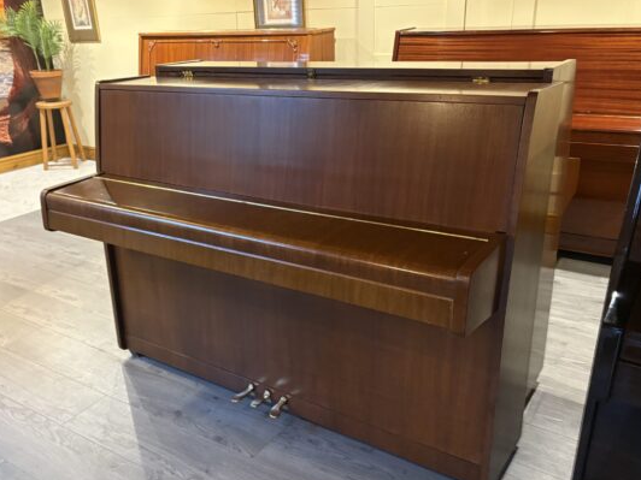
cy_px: 248
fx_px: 593
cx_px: 292
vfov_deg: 44.2
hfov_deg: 56.7
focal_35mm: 32
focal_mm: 5.96
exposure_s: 1/33
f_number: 1.6
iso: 400
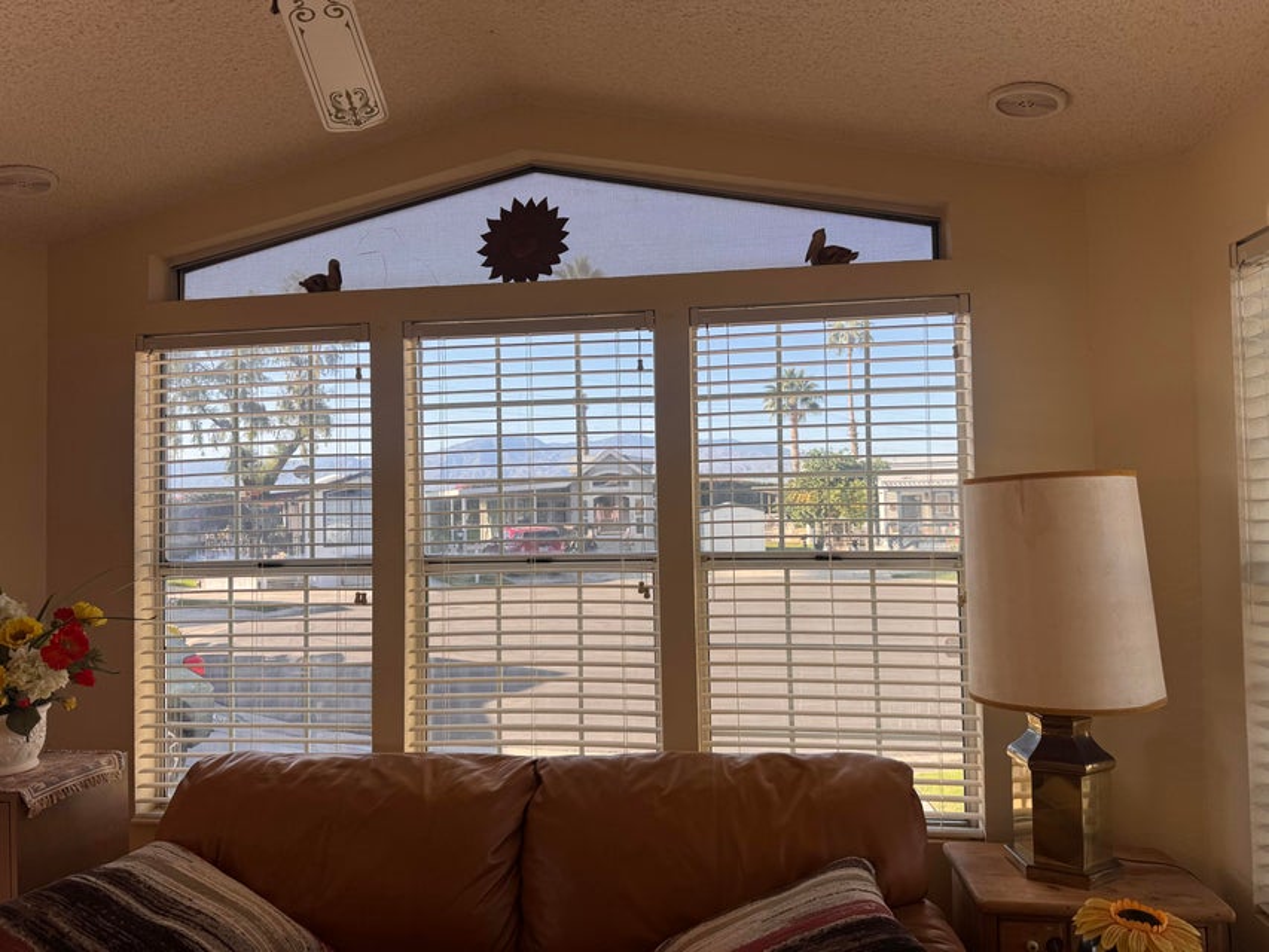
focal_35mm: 24
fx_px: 880
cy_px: 476
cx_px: 634
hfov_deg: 71.6
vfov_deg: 56.8
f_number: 1.78
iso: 80
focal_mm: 6.76
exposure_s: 1/1094
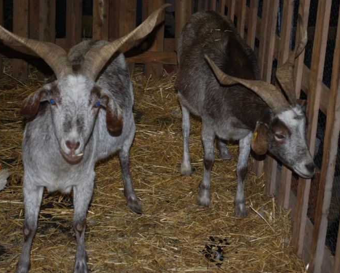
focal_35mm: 94
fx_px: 942
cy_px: 137
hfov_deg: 20.5
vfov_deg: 16.4
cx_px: 149
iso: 220
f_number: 5.6
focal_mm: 55
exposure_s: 1/60
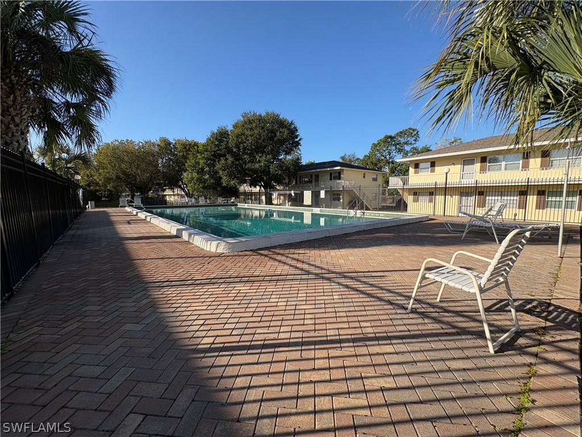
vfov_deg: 85.7
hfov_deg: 102.1
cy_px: 218
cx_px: 291
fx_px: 235
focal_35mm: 14
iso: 40
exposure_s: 1/1160
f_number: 2.2
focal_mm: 2.22
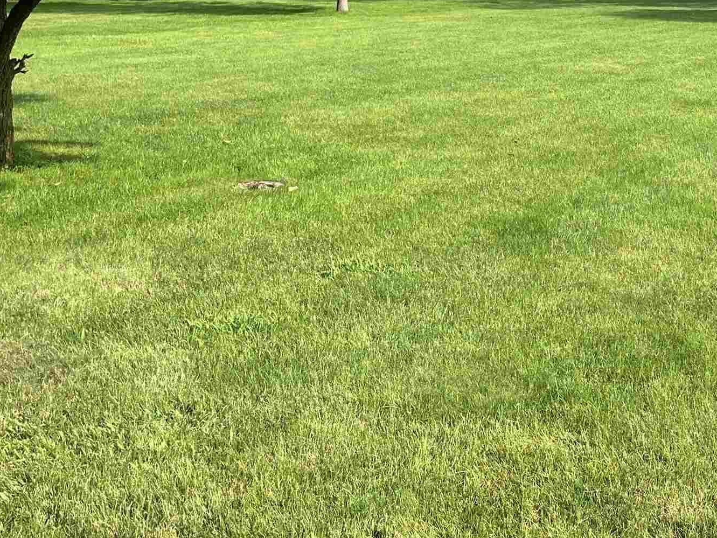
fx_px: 1243
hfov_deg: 31.3
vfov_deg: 24.0
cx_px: 583
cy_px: 91
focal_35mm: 60
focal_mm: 5.1
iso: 50
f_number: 1.6
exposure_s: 1/1294
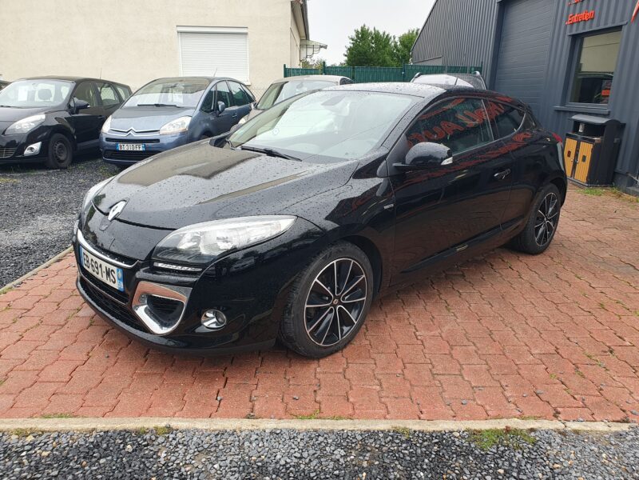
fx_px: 480
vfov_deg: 53.1
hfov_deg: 67.3
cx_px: 320
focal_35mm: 26
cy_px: 240
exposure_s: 1/157
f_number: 2.4
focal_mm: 4.32
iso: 50
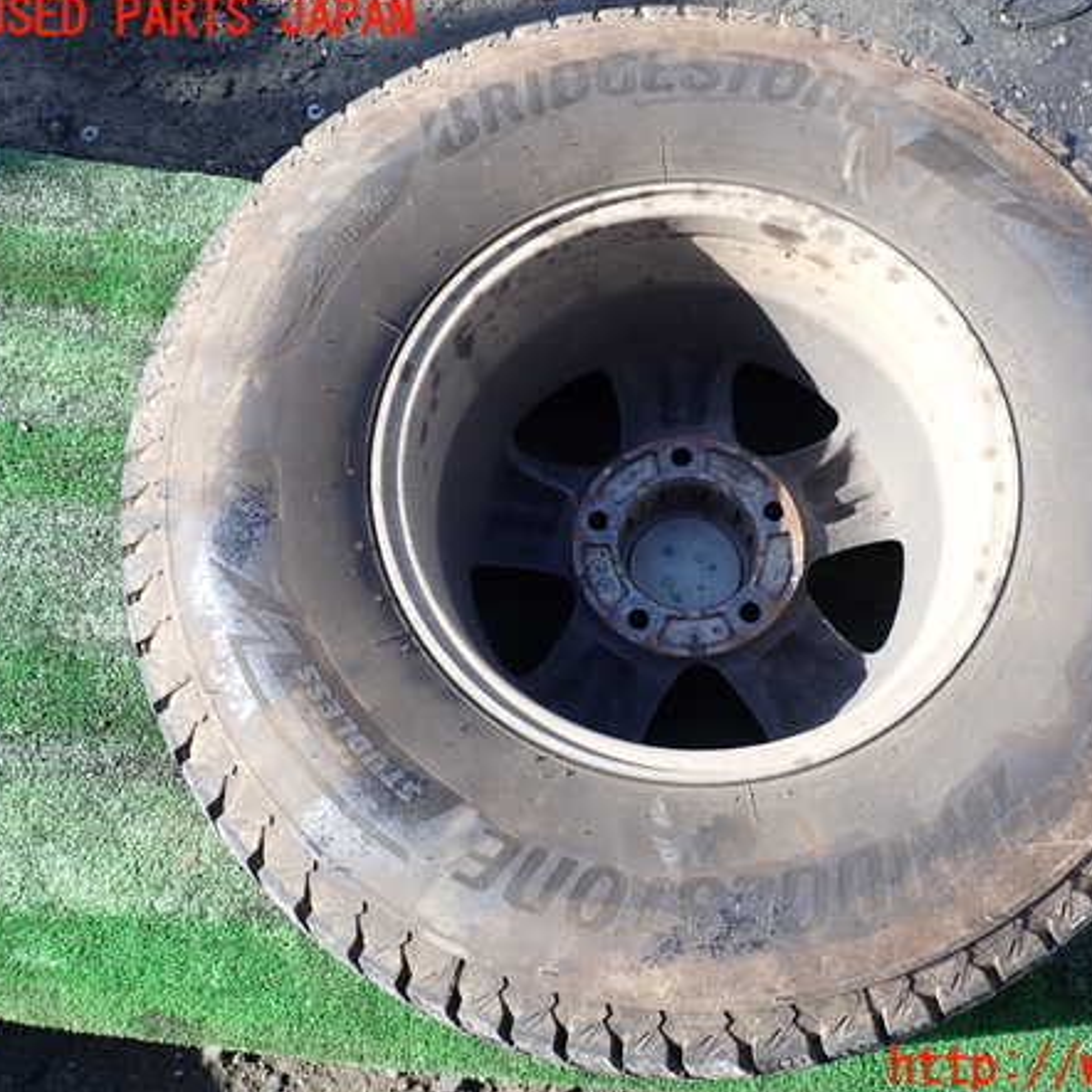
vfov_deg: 46.0
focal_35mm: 36
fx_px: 1285
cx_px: 707
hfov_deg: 45.5
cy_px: 544
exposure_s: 1/250
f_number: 3.2
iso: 100
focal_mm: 5.4
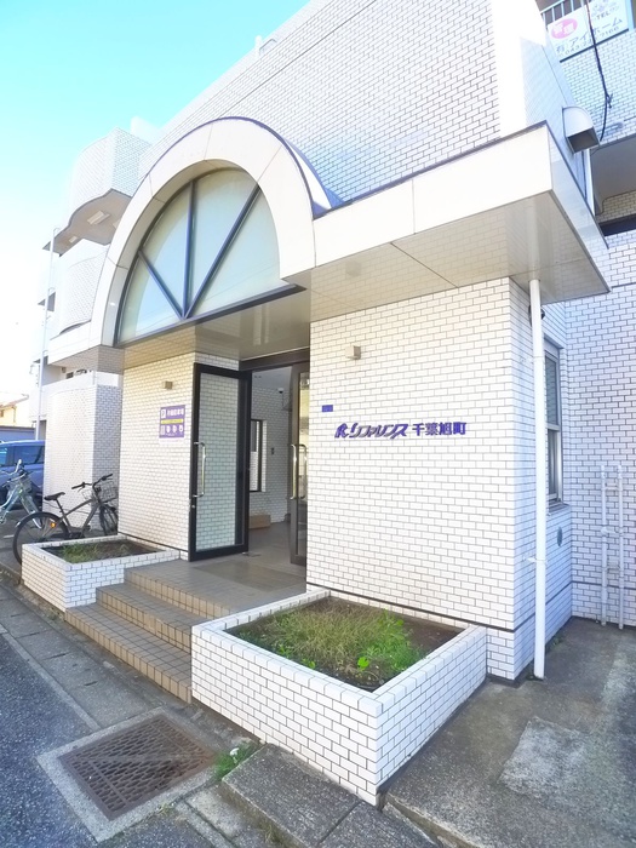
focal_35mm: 24
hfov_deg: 56.8
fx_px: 588
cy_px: 424
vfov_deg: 71.6
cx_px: 318
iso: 400
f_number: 2.8
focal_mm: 5.1
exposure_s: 1/200
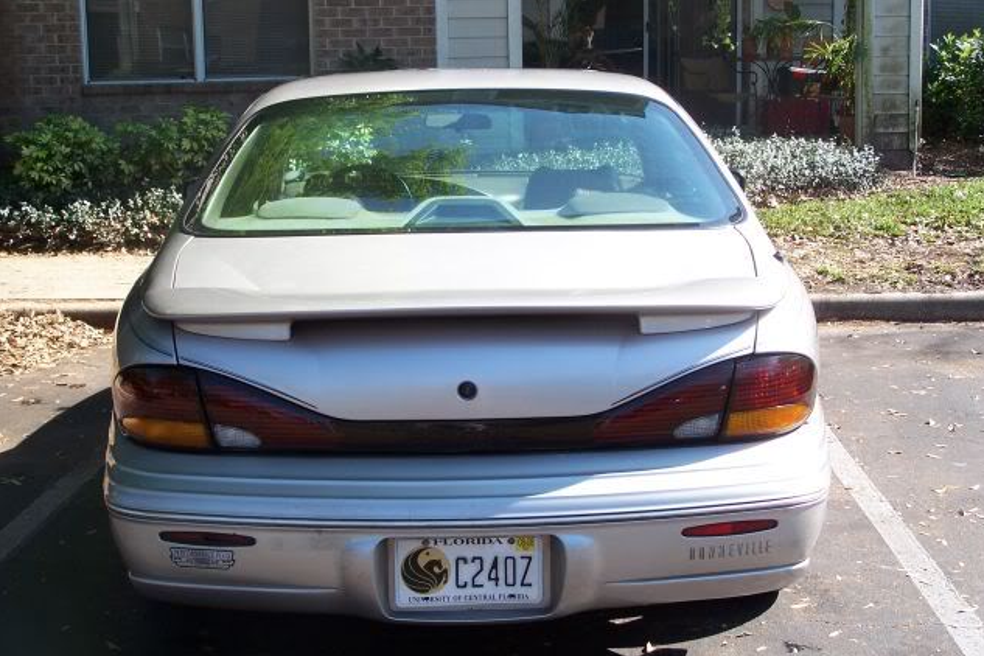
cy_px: 311
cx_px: 494
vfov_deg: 21.9
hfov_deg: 32.4
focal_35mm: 62
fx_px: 1695
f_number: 3.1
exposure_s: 1/350
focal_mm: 9.8
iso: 80
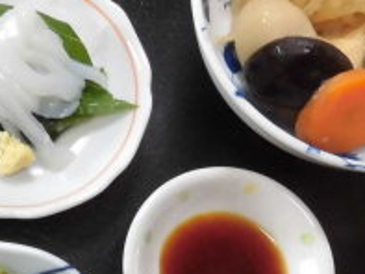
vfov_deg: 18.2
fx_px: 823
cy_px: 298
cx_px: -52
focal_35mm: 78
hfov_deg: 23.3
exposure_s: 1/30
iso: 320
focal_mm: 4.3
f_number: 3.1
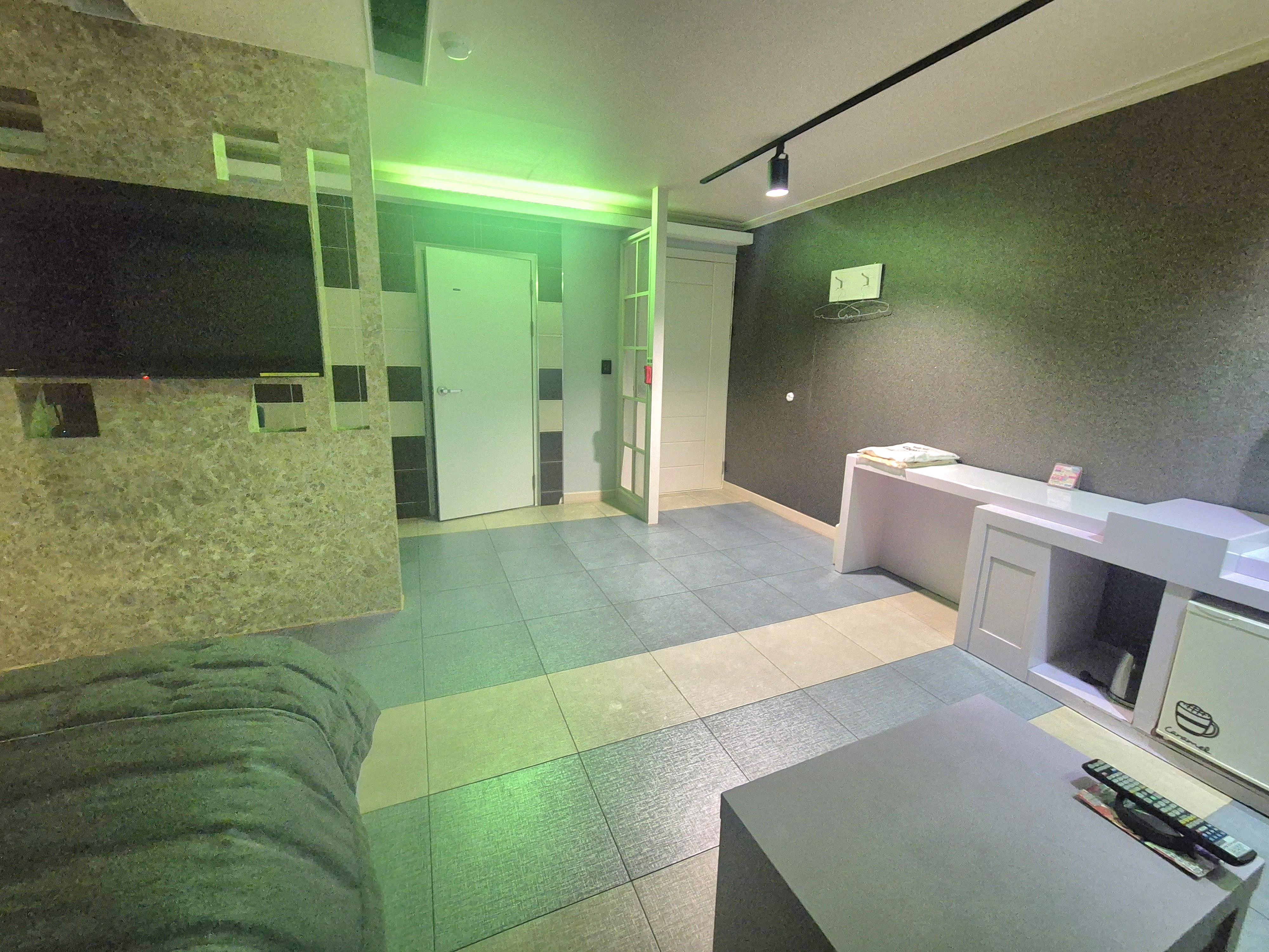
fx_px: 477
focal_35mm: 13
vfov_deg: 89.9
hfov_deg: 106.2
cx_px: 634
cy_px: 476
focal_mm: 2.2
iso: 1000
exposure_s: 1/60.2
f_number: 2.2
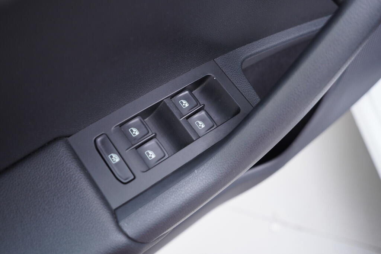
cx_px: 190
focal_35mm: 36
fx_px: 381
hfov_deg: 53.1
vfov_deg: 36.9
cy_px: 127
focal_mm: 24
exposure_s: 1/40
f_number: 2.8
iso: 250
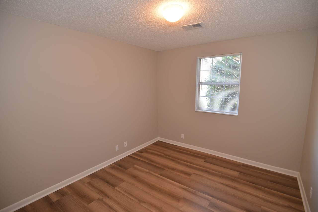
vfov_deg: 70.5
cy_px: 106
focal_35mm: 17
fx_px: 150
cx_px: 159
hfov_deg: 93.3
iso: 640
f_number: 4
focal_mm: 17
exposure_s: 1/60
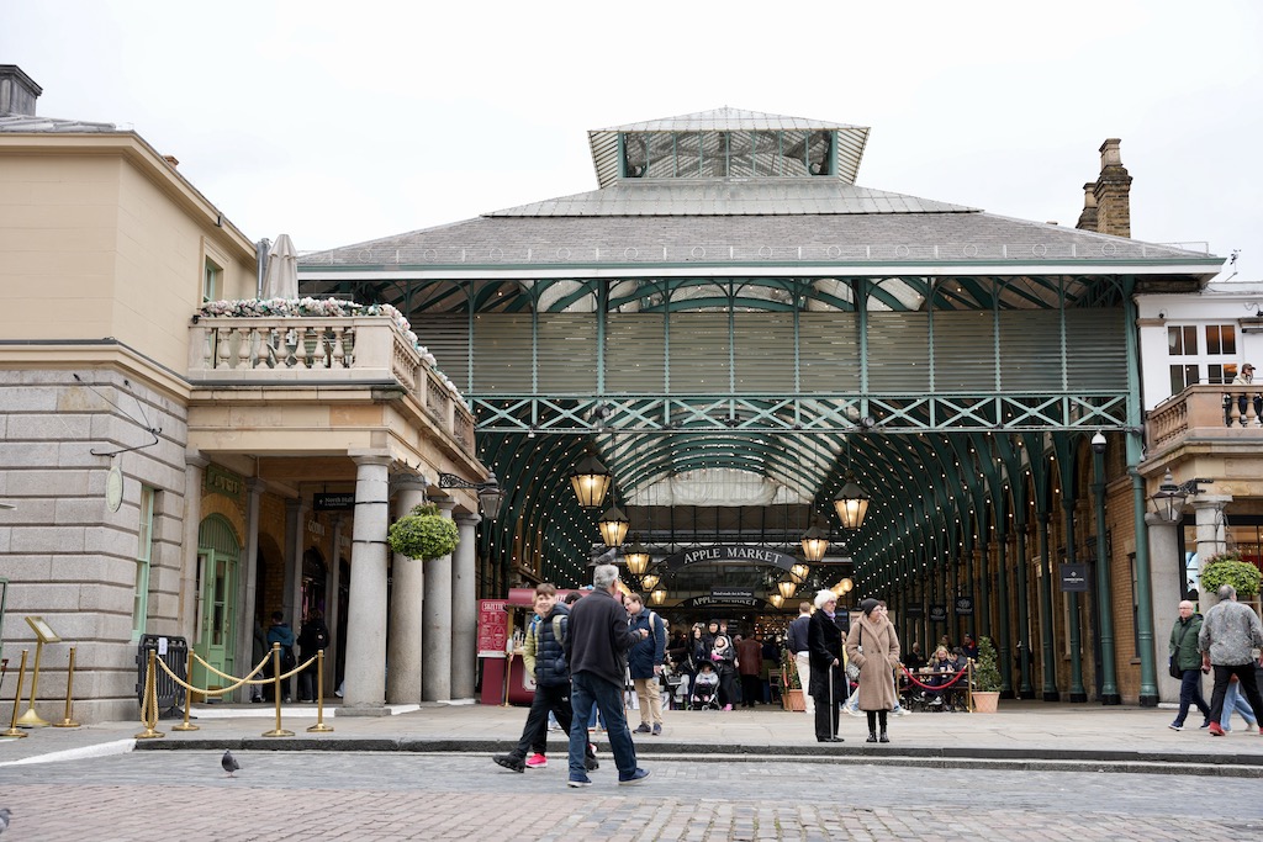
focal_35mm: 45
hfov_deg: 44.0
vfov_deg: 30.1
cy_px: 421
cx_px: 632
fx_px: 1565
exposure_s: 1/80
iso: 100
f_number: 4.5
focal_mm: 44.6
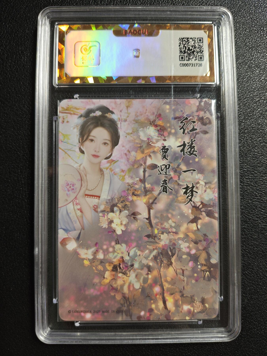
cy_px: 178
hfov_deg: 53.1
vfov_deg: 67.3
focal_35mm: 26
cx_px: 134
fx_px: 267
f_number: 1.5
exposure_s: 1/100
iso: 250
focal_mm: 4.94
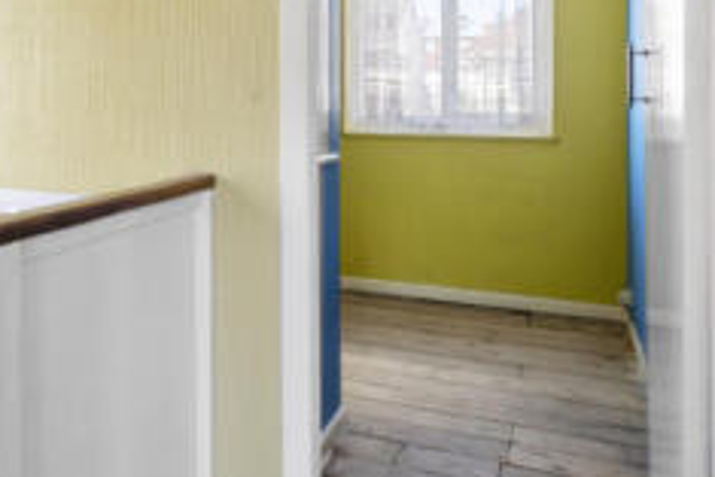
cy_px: 91
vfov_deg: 33.2
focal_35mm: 39
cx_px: 110
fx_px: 775
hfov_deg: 46.0
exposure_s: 1/1.25
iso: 200
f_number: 16
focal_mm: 14
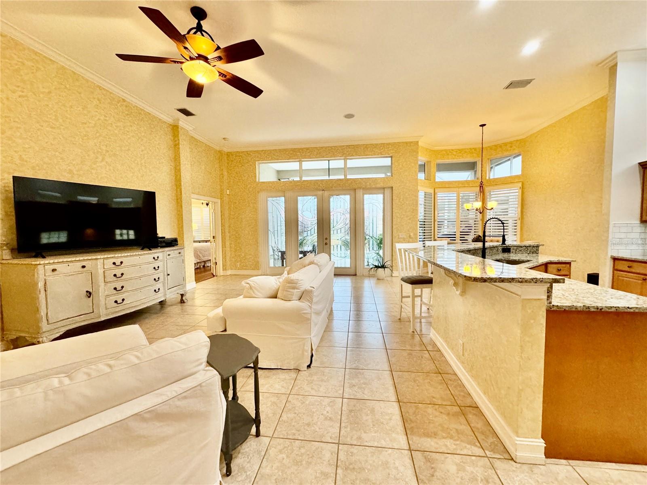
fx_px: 262
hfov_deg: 102.1
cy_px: 242
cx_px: 324
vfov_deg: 85.7
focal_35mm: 14
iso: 320
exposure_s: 1/120
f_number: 2.2
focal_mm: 2.22
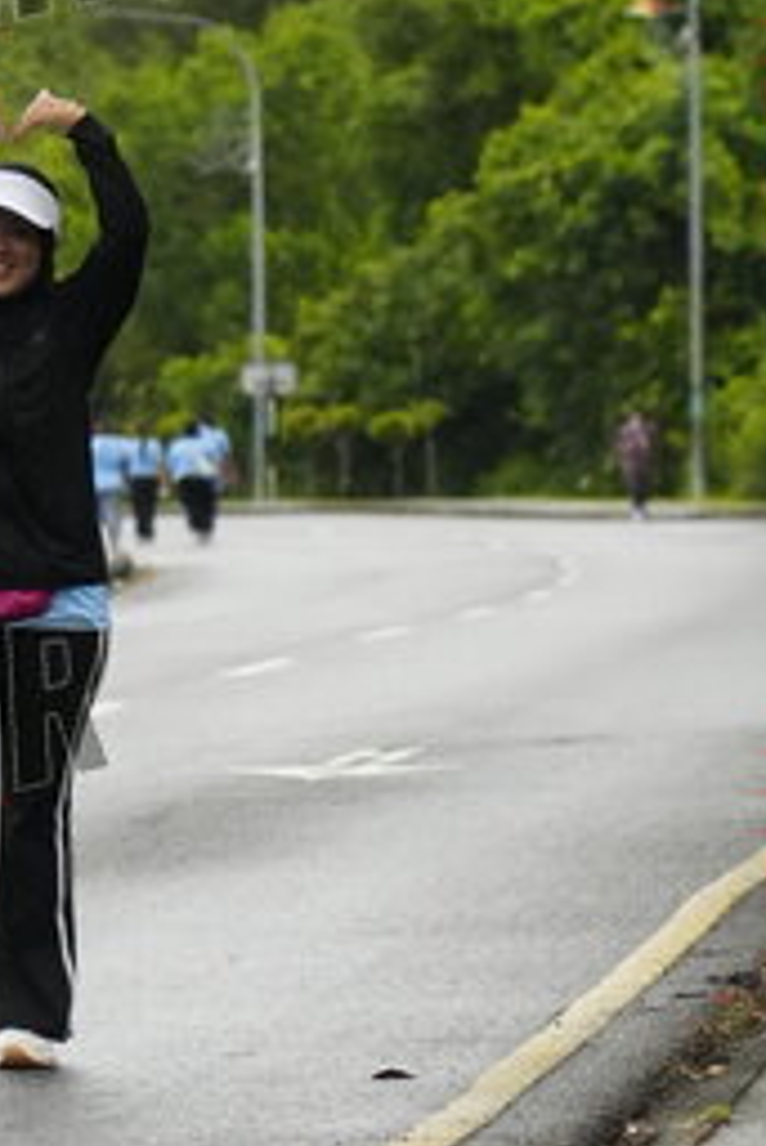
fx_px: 10454
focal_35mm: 328
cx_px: -11
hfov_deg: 4.2
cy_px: 412
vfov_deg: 6.3
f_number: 4
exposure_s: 1/8000
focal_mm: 105
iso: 8000
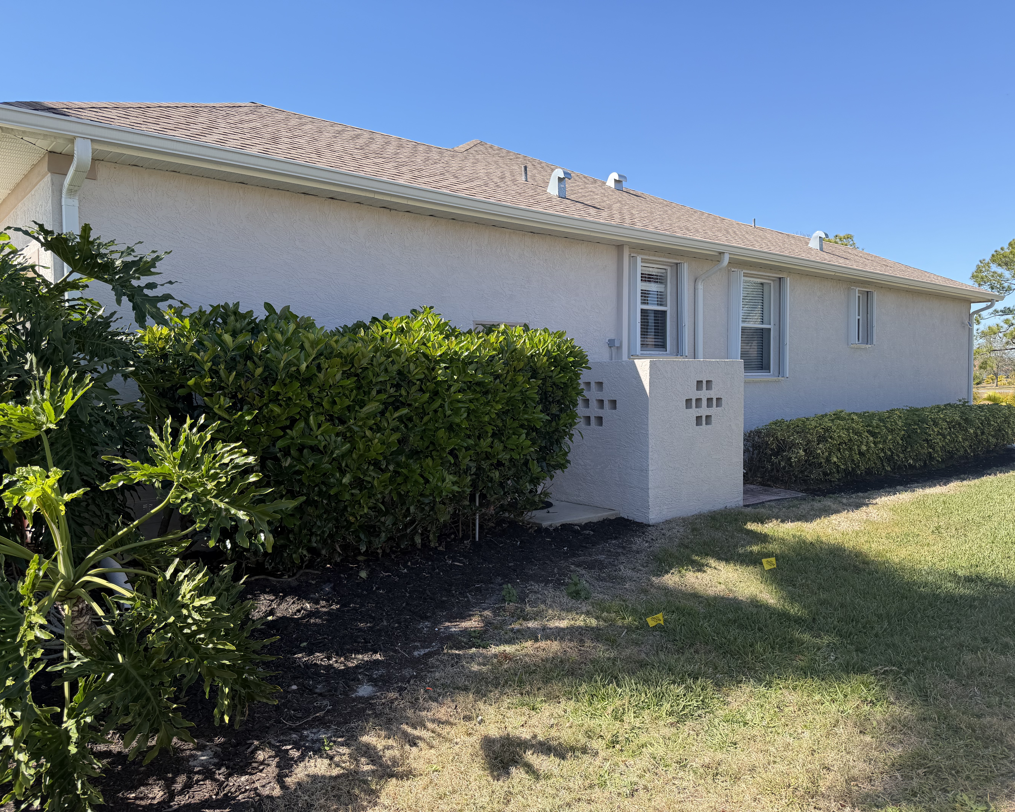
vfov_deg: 56.8
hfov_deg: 68.0
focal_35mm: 25
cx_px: 479
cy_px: 406
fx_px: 751
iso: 80
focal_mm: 6.76
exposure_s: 1/1770
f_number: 1.78
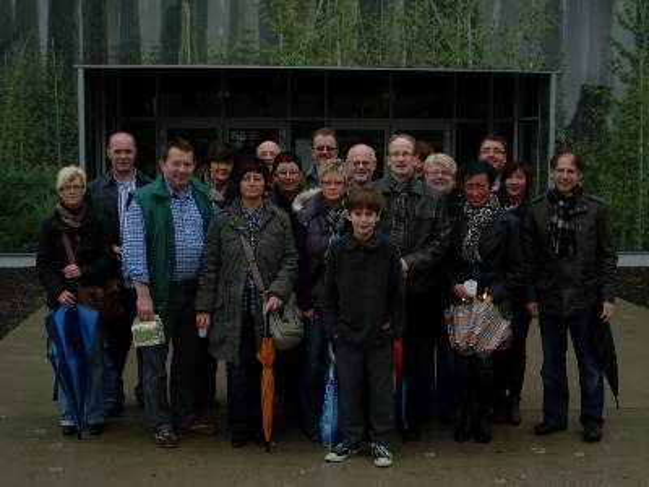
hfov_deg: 38.9
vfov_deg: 29.7
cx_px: 324
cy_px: 244
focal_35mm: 49
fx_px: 919
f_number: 3.5
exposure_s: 1/350
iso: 80
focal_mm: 8.1
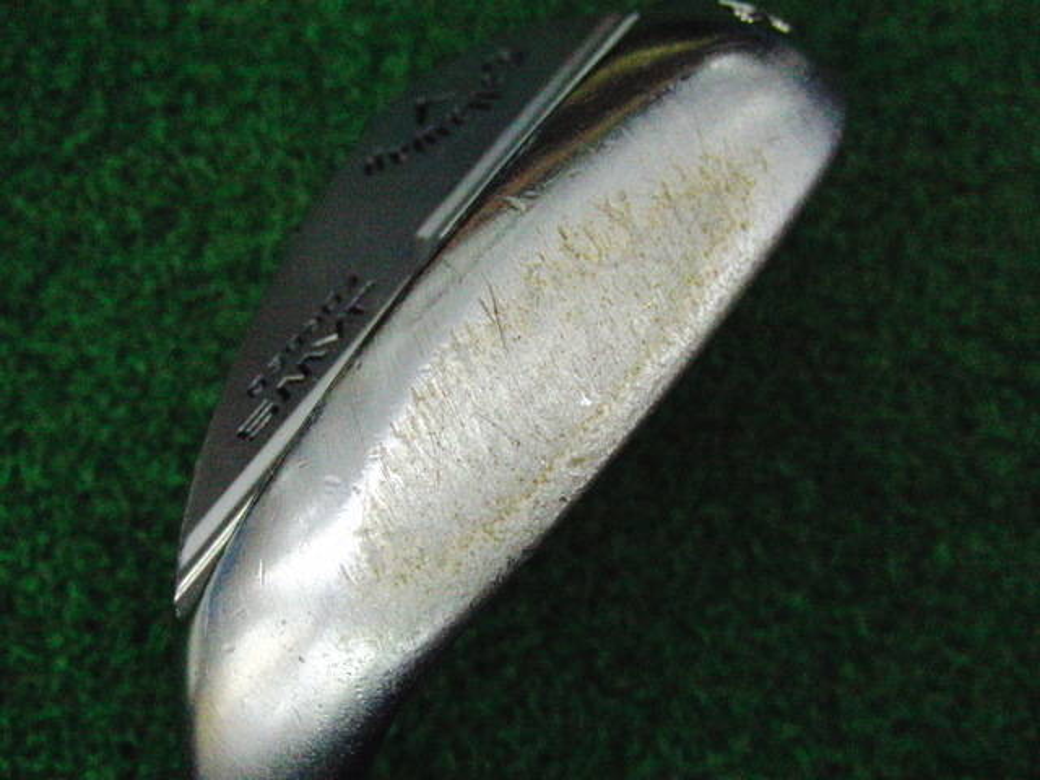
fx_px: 1112
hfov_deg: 50.1
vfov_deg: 38.7
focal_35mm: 37
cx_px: 520
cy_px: 390
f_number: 3.6
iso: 3200
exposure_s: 1/640
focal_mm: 6.42
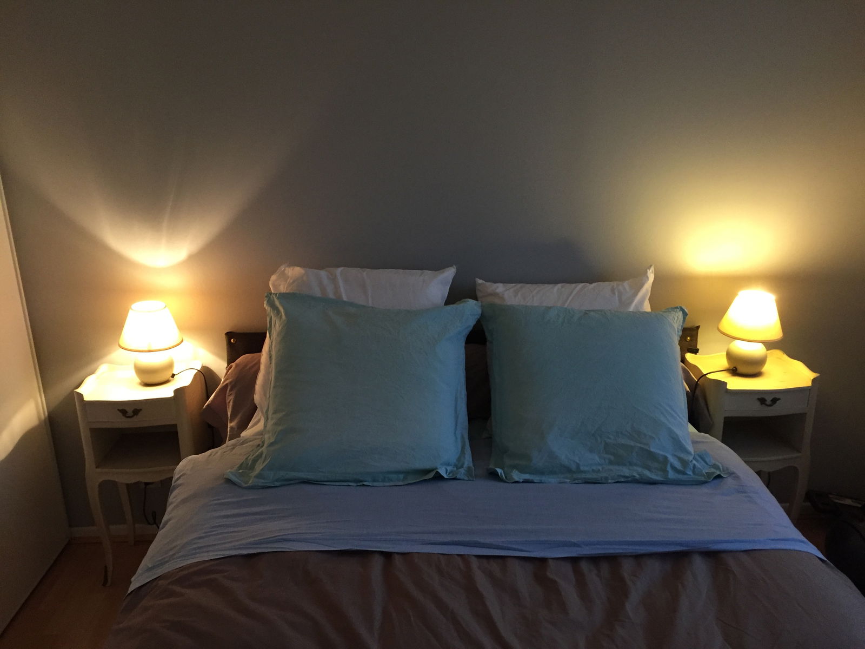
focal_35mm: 29
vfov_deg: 48.2
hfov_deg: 61.7
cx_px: 432
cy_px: 324
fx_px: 725
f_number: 2.2
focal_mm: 4.15
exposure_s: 1/33
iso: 200
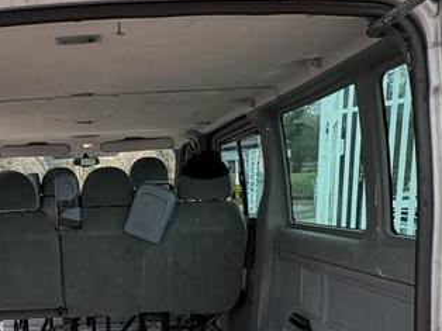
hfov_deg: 43.8
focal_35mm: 40
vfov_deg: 34.6
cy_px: 275
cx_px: 66
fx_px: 510
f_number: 2.2
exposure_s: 1/117
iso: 125
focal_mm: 2.22
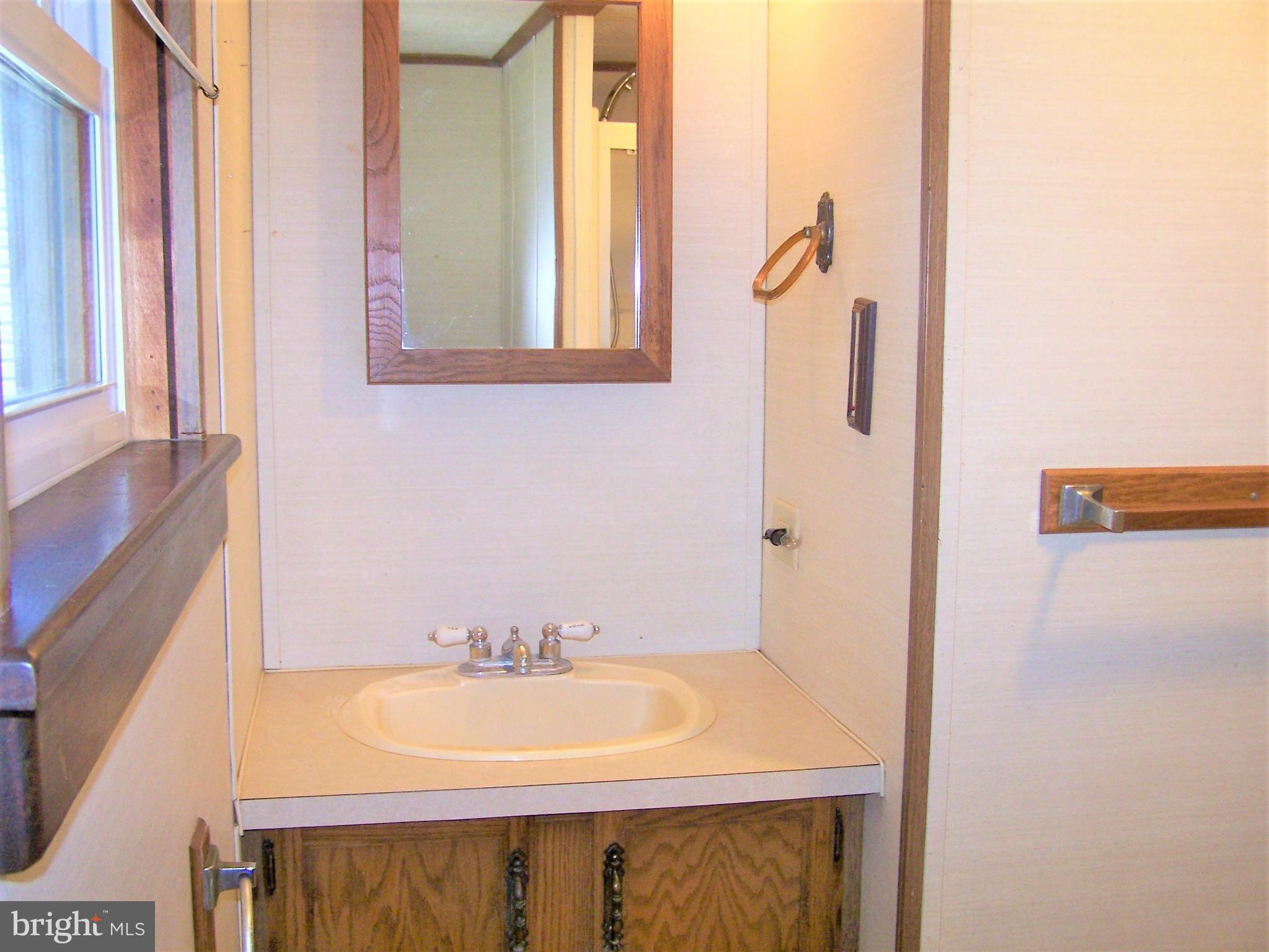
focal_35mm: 38
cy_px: 476
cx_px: 634
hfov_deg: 49.0
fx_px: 1393
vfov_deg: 37.7
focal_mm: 6.3
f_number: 2.8
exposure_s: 1/60
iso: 140
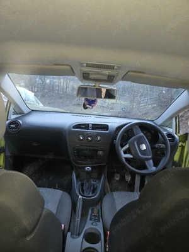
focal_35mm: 23
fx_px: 167
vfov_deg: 73.9
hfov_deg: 58.9
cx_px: 94
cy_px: 126
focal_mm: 6.3
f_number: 1.7
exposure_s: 1/25.1
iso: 100
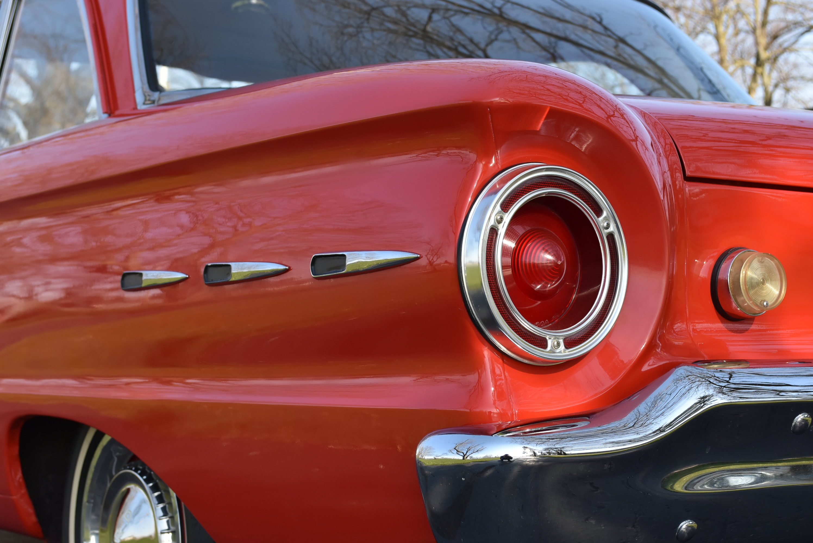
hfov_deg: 31.9
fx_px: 1424
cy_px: 272
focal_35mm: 63
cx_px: 406
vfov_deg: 21.6
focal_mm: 42
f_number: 8
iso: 560
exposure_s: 1/500
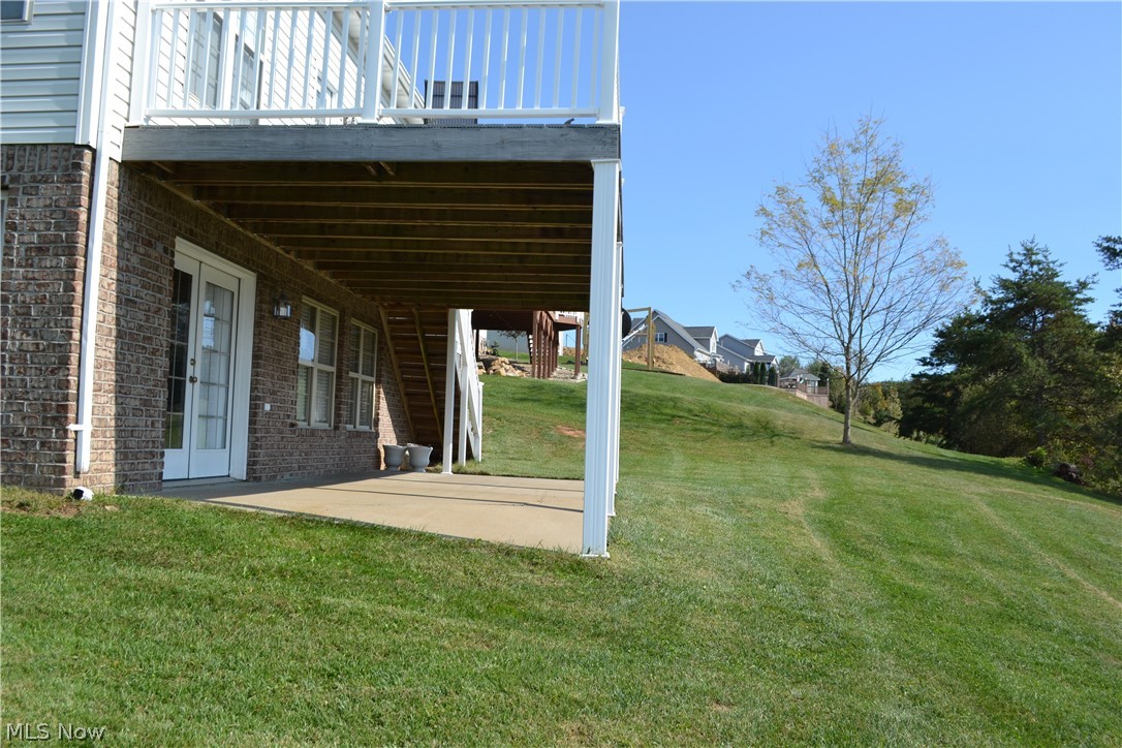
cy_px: 374
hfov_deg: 61.9
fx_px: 935
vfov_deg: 43.6
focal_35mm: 30
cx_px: 561
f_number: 8
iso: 100
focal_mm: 20
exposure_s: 1/250
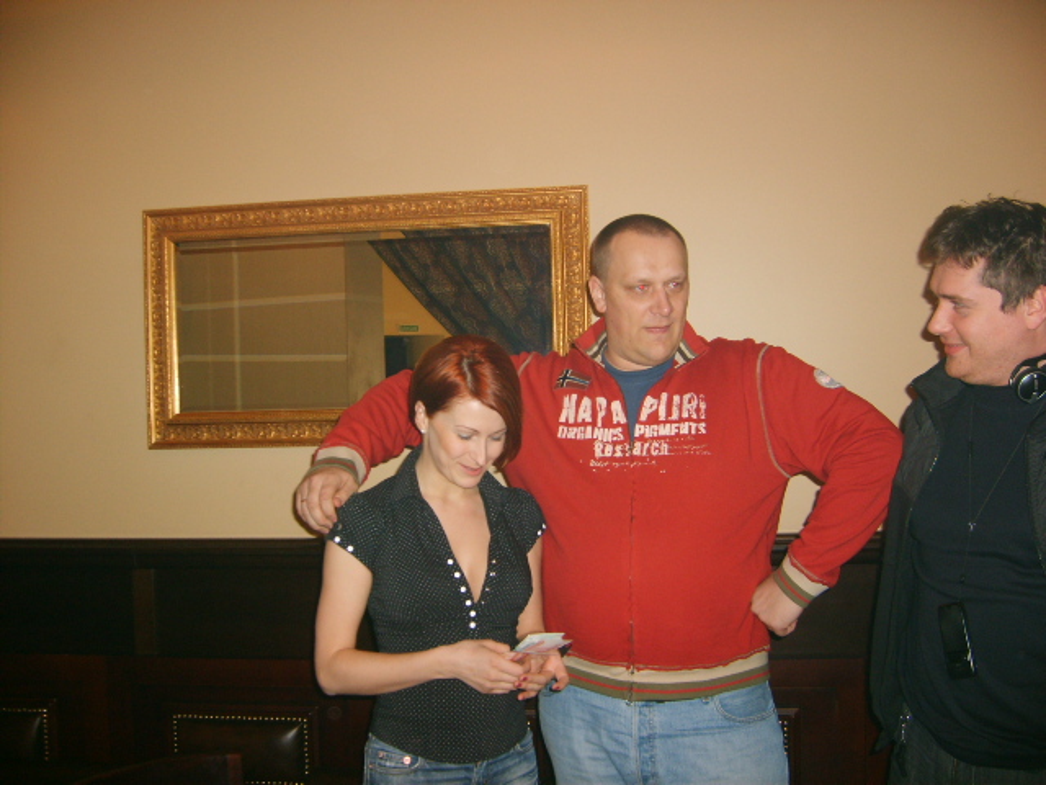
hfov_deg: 52.6
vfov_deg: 40.7
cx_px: 523
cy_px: 392
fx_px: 1058
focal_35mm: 35
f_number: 2.8
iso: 100
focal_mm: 5.8
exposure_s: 1/30
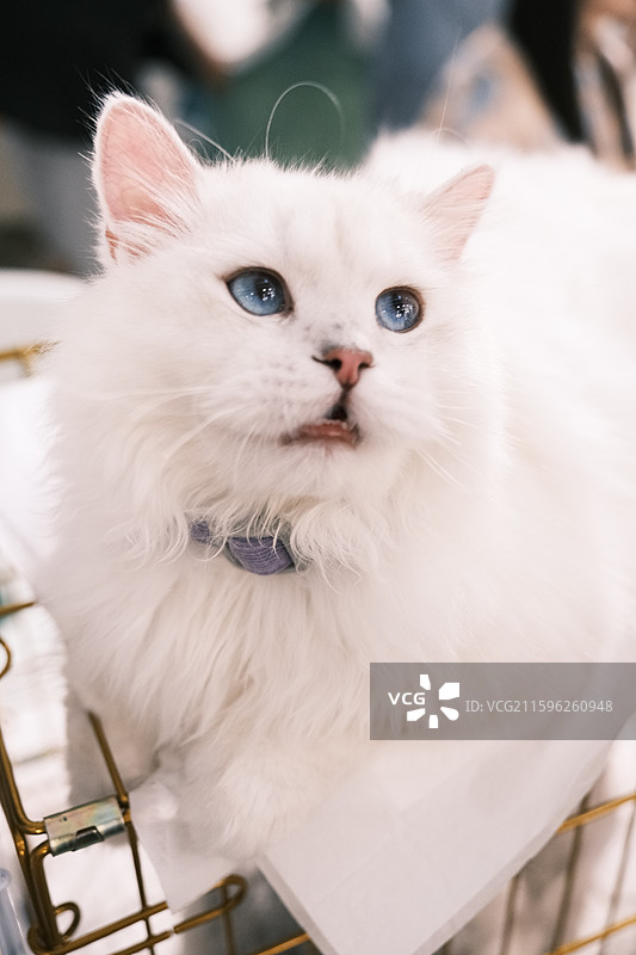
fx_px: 981
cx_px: 318
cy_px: 478
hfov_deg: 35.9
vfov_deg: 51.9
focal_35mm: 37
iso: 2000
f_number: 2.8
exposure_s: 1/400
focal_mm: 24.8
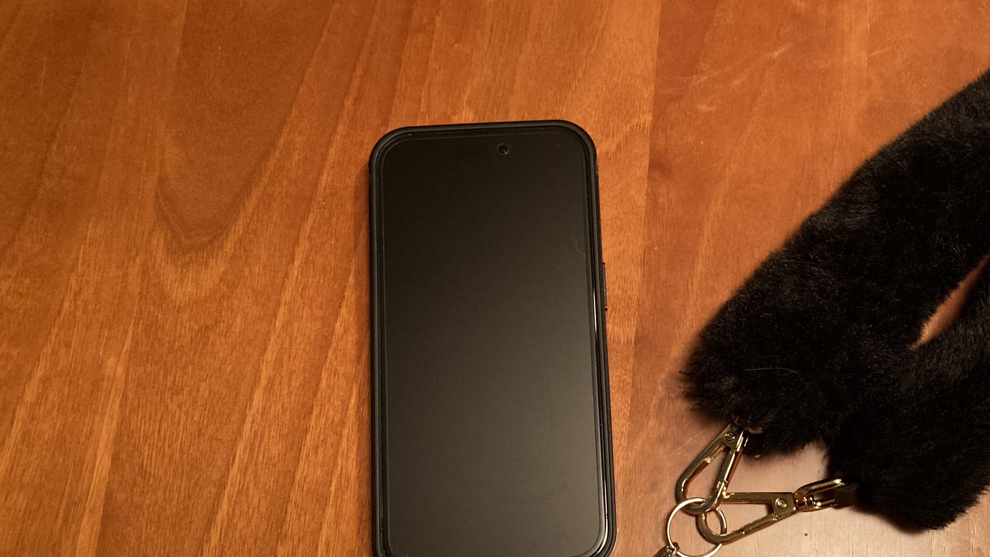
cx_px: 665
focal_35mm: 44
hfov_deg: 45.6
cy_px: 395
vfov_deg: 26.9
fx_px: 1155
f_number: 1.8
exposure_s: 1/25
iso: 400
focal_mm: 3.99
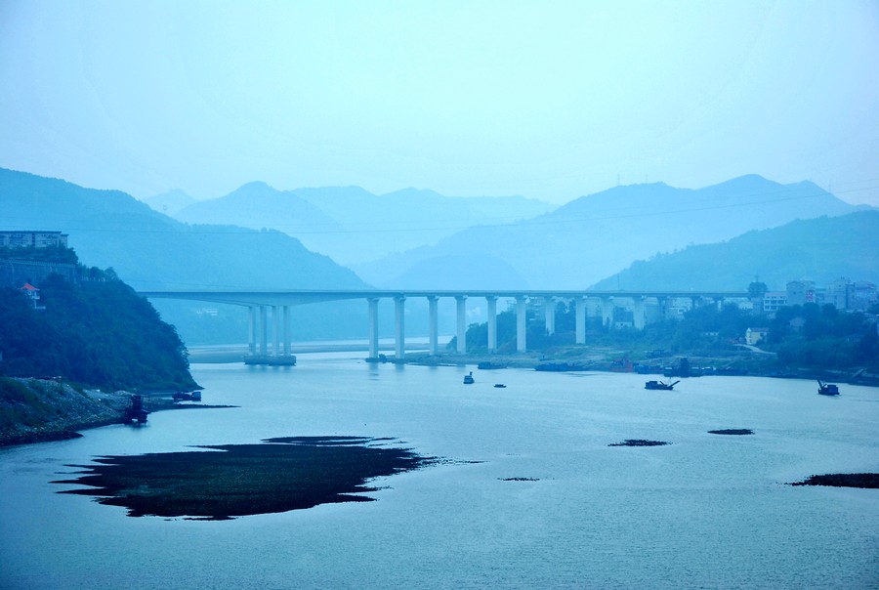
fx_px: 2422
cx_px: 440
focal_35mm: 99
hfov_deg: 20.6
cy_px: 295
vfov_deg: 13.9
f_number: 5.6
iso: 100
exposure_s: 1/5
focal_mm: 66
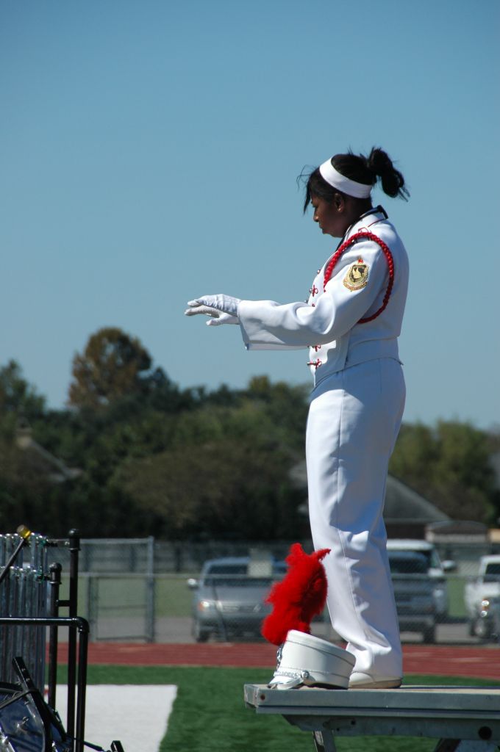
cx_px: 250
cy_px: 376
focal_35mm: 300
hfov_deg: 4.6
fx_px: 6266
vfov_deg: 6.9
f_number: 7.1
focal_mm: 200
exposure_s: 1/800
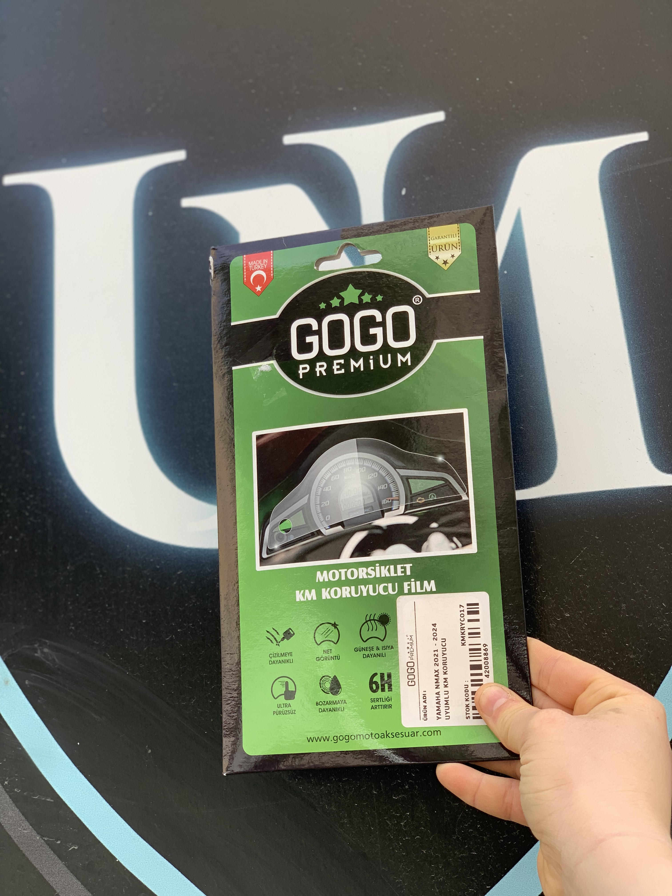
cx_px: 336
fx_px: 1346
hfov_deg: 28.0
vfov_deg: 36.8
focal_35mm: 52
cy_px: 448
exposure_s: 1/158
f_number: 2.4
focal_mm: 6
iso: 16
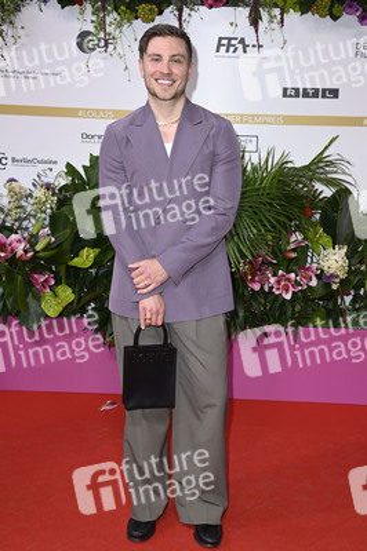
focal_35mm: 50
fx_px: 766
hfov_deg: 26.9
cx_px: 184
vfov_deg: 39.6
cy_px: 276
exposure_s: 1/200
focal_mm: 50
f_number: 6.3
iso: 640
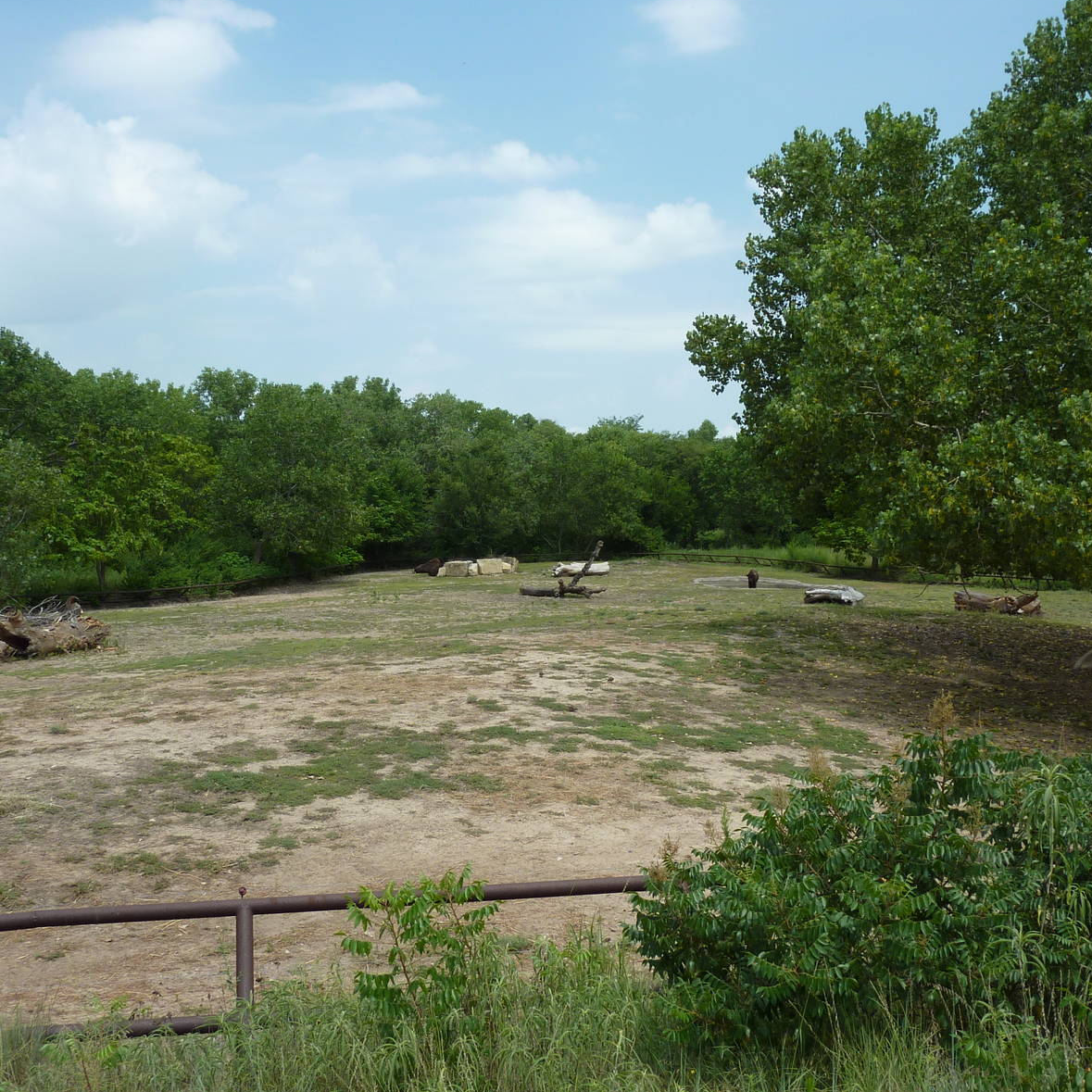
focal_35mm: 36
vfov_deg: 46.0
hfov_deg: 46.0
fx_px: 1285
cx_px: 519
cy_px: 549
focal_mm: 5
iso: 80
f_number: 4
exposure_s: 1/640
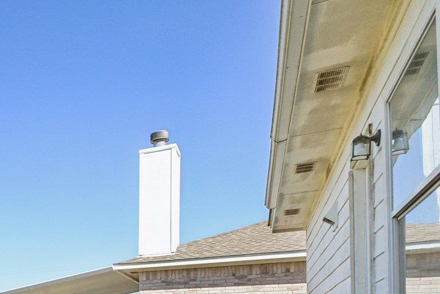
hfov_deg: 36.2
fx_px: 514
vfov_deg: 28.7
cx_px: -85
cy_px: 330
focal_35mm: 42
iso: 400
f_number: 8
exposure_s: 1/320
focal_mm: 10
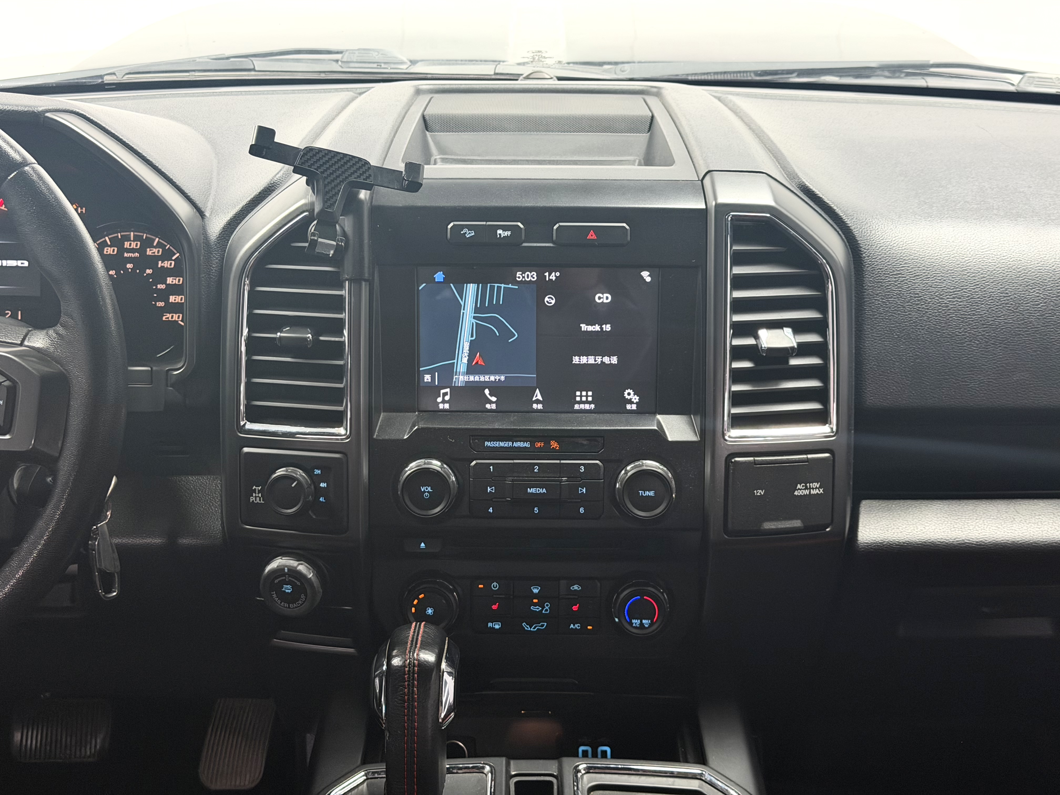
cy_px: 398
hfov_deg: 39.7
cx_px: 530
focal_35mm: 48
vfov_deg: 30.3
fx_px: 1470
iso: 160
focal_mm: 6.76
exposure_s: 1/50
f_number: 1.78
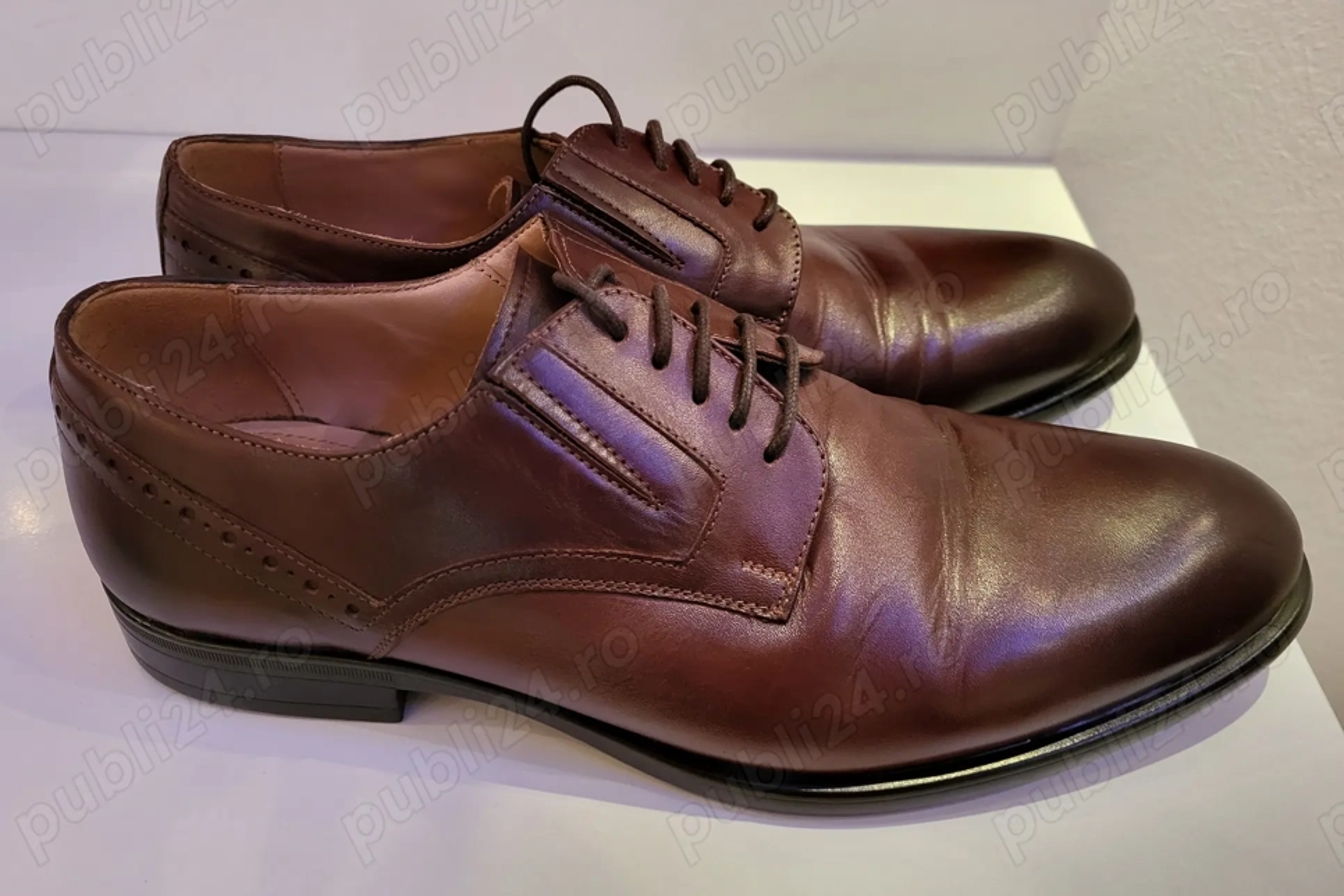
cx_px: 651
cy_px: 406
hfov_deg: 65.5
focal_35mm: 28
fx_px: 1045
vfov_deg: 46.3
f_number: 1.8
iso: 640
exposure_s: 1/50
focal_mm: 5.4
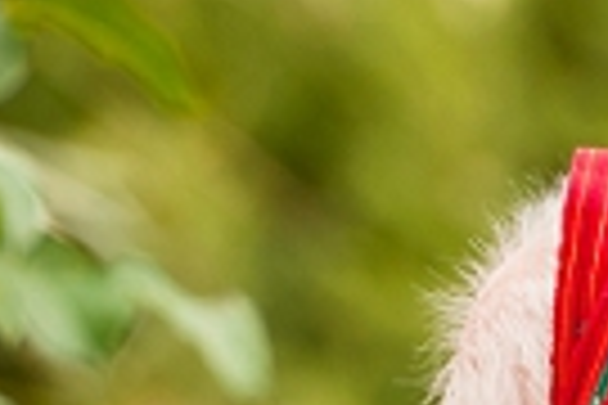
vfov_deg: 1.0
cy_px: 902
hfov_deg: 1.5
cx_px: 1365
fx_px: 22596
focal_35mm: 1338
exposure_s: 1/350
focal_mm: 200
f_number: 4
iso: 200
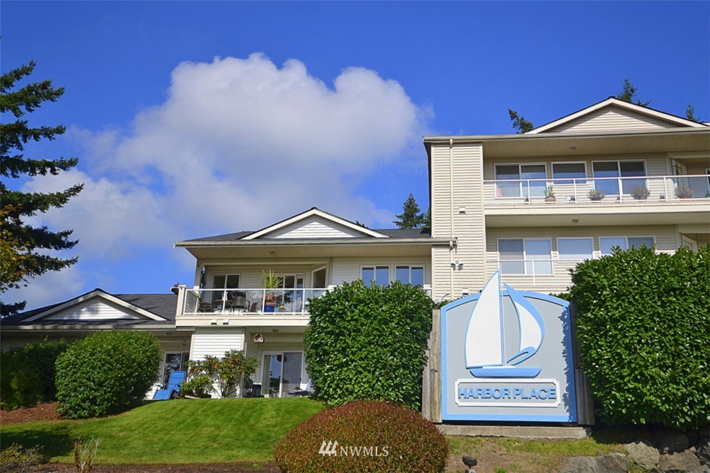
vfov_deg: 38.4
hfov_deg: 55.1
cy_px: 236
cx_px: 355
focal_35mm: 34
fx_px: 680
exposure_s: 1/640
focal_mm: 23
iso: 100
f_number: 5.6
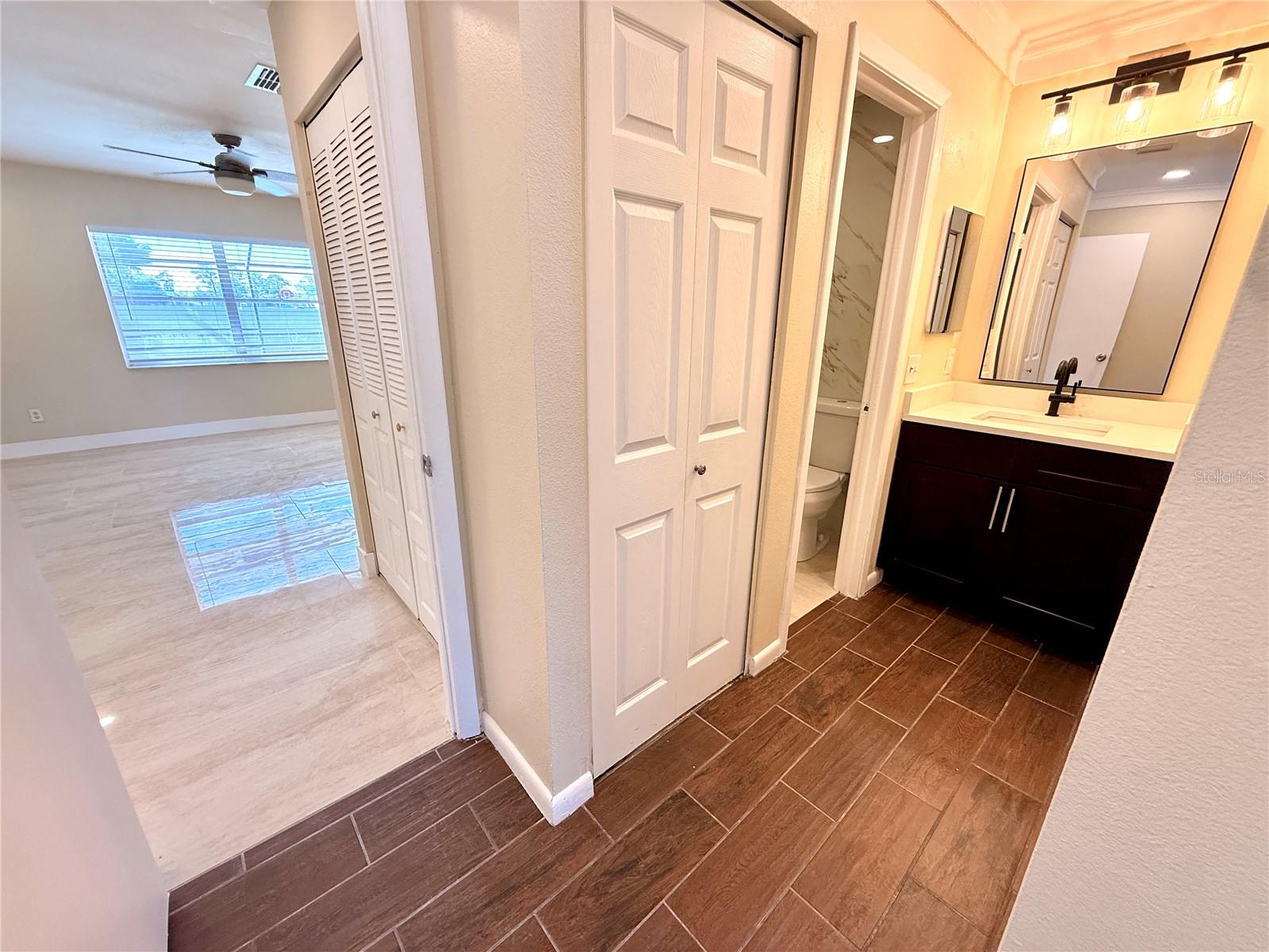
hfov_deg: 102.1
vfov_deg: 85.7
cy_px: 476
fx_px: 513
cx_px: 634
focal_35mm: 14
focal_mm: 2.22
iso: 160
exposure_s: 1/120
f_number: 2.2
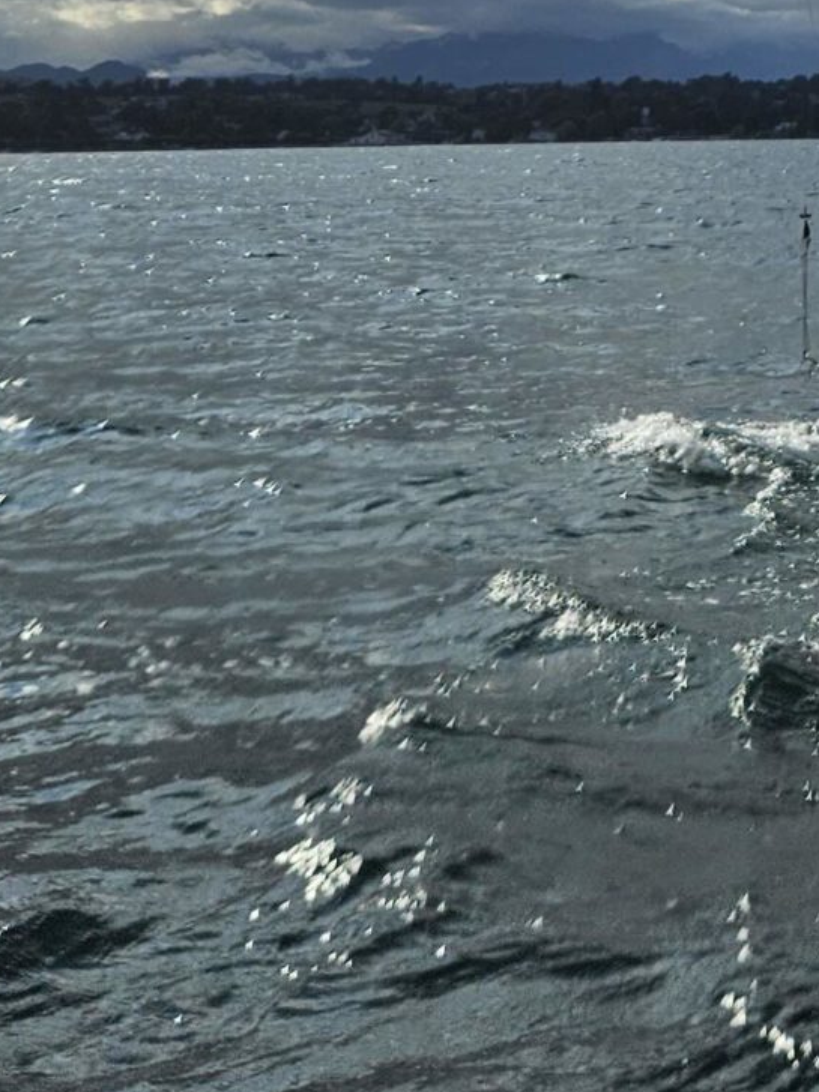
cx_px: 1064
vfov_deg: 21.0
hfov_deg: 17.1
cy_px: -472
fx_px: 2556
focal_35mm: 81
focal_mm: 5.4
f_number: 1.8
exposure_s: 1/4913
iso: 25
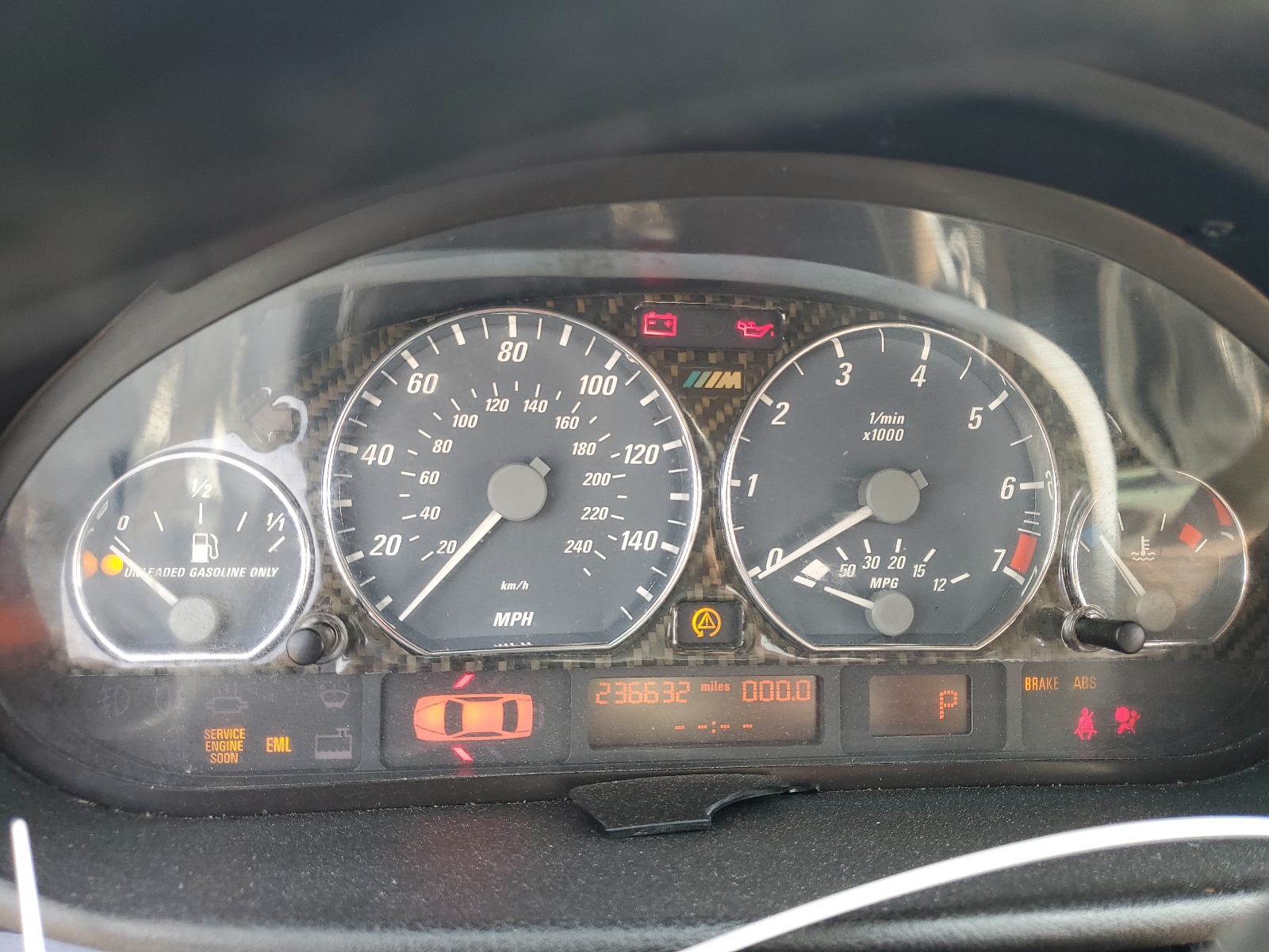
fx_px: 953
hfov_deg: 67.3
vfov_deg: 53.1
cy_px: 476
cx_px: 634
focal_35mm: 26
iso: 51
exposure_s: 1/120
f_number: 1.5
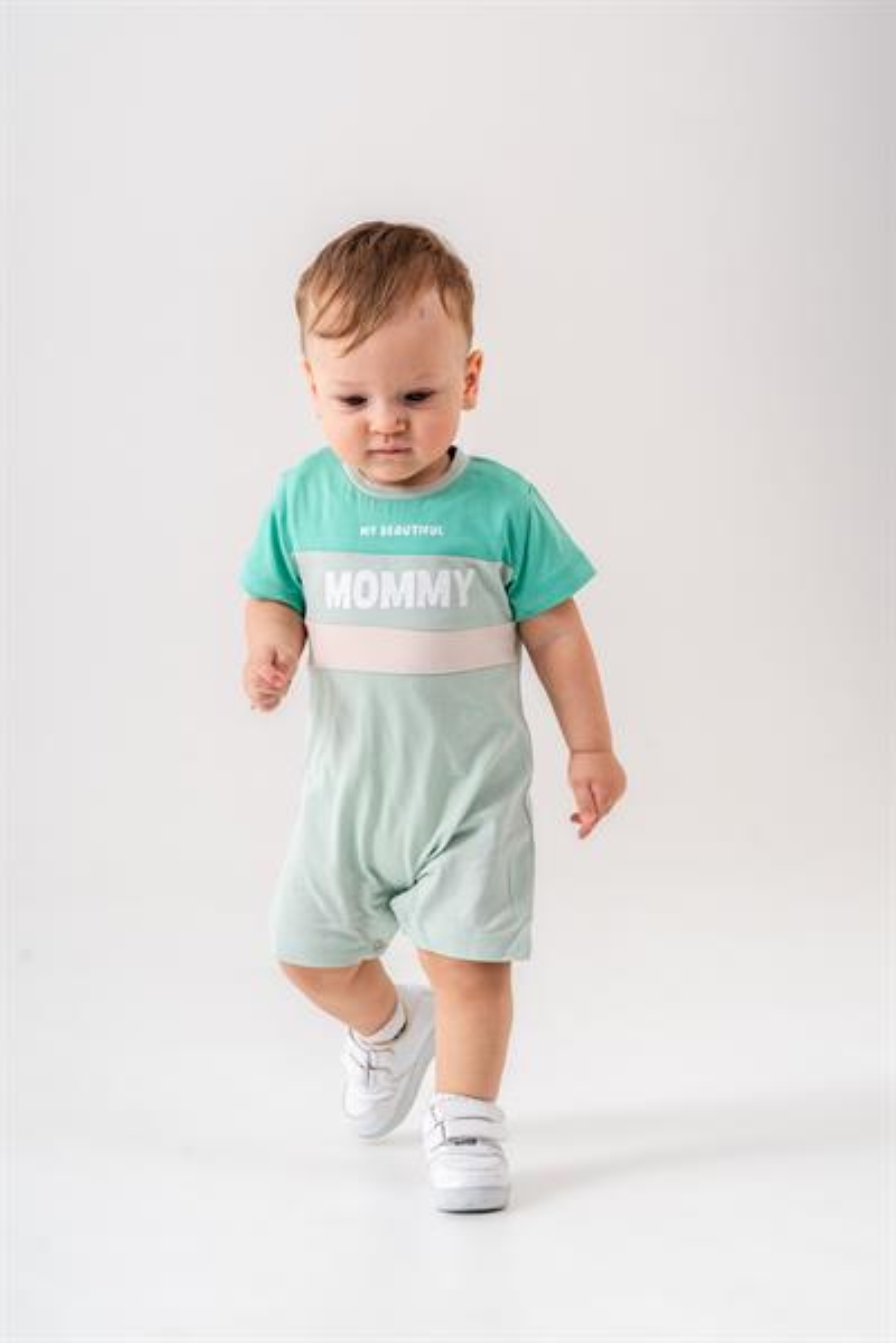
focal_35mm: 97
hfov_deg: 14.1
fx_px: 3621
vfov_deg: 21.0
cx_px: 448
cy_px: 672
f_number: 9
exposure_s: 1/160
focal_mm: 97
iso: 160
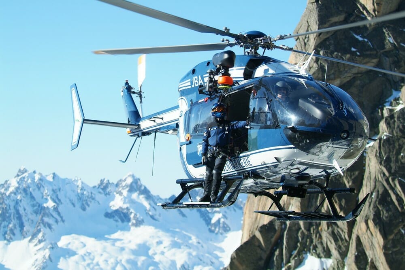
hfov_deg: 19.5
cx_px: 202
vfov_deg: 13.0
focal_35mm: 105
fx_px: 1181
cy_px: 135
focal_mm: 70
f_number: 2.8
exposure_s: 1/1500
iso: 200
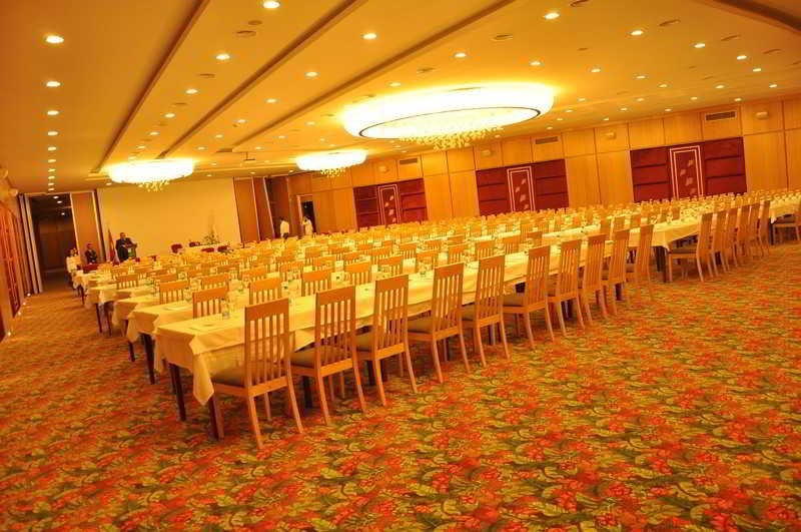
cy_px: 266
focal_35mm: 27
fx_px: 600
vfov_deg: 47.8
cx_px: 400
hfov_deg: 67.5
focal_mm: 18
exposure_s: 1/40
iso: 640
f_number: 3.5
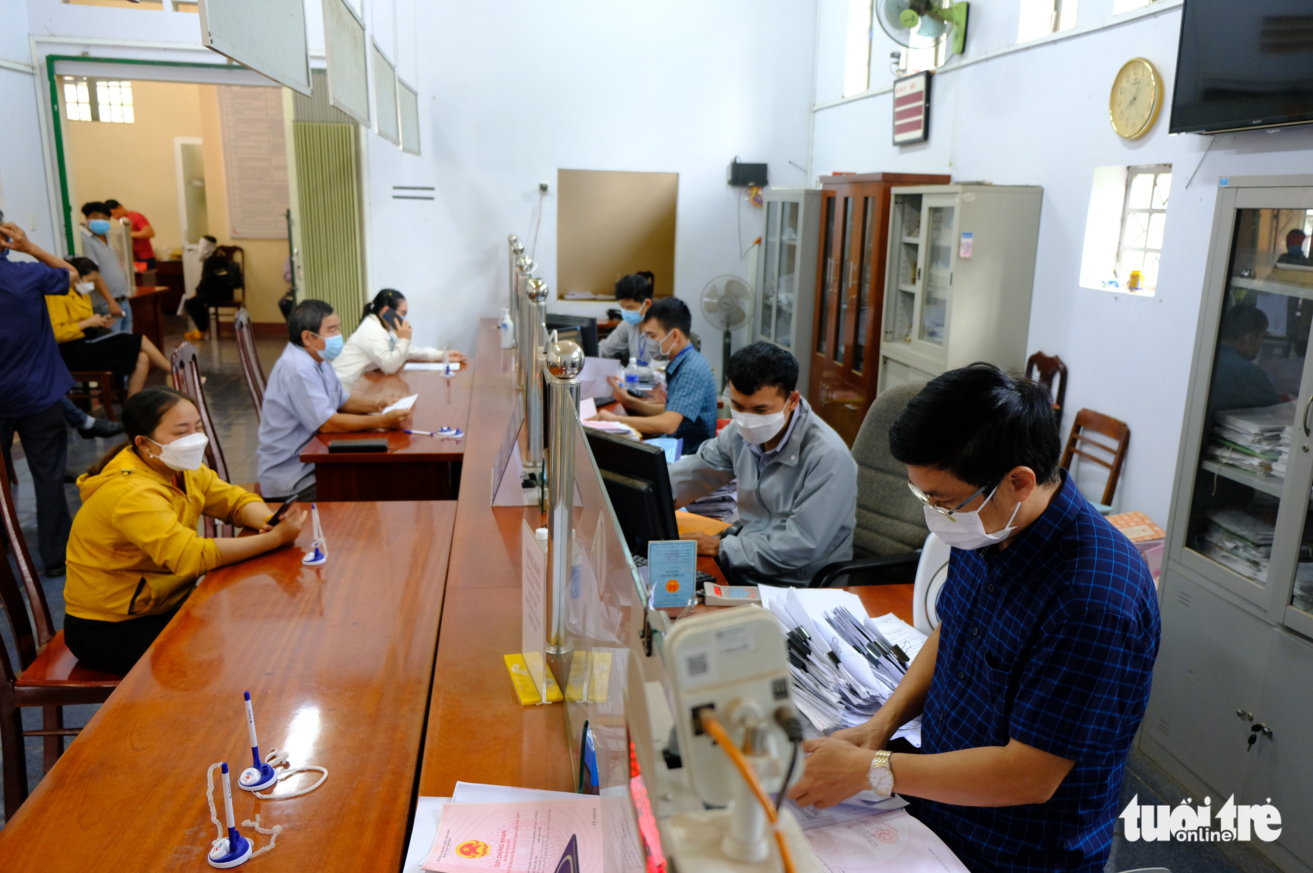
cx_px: 656
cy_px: 436
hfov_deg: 67.4
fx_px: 984
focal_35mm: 27
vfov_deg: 47.8
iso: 1250
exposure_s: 1/100
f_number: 2.8
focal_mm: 18
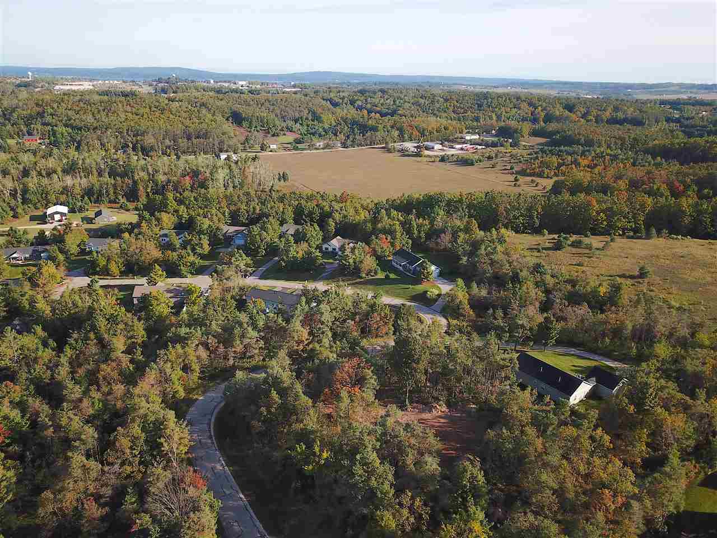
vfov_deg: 53.1
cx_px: 358
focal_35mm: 26
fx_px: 539
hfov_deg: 67.3
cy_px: 269
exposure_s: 1/100
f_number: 2.2
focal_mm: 4.73
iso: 130
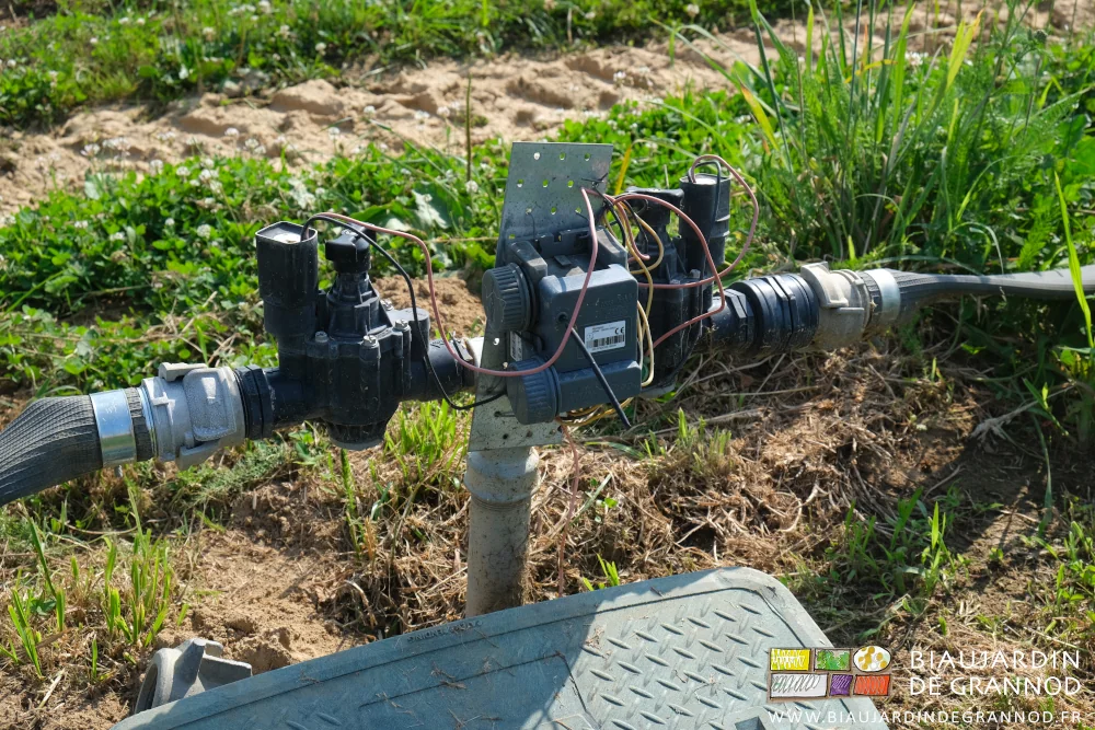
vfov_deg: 31.9
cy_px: 365
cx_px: 548
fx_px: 1278
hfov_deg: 46.4
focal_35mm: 42
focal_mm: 27.7
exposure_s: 1/220
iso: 160
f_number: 6.4
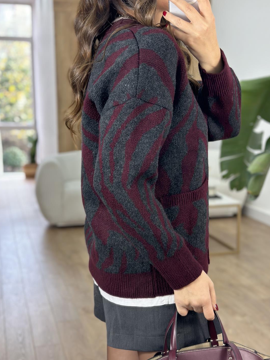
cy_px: 198
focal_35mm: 54
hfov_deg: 27.0
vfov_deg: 35.5
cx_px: 145
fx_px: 561
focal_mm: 6.86
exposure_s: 1/100
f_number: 1.78
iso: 100
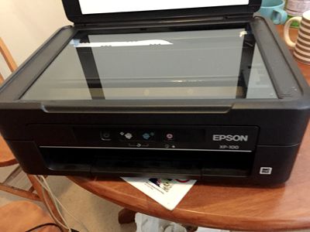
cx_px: 155
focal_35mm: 29
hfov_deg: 61.7
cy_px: 116
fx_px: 260
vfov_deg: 48.2
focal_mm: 4.15
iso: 640
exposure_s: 1/15
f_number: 2.2
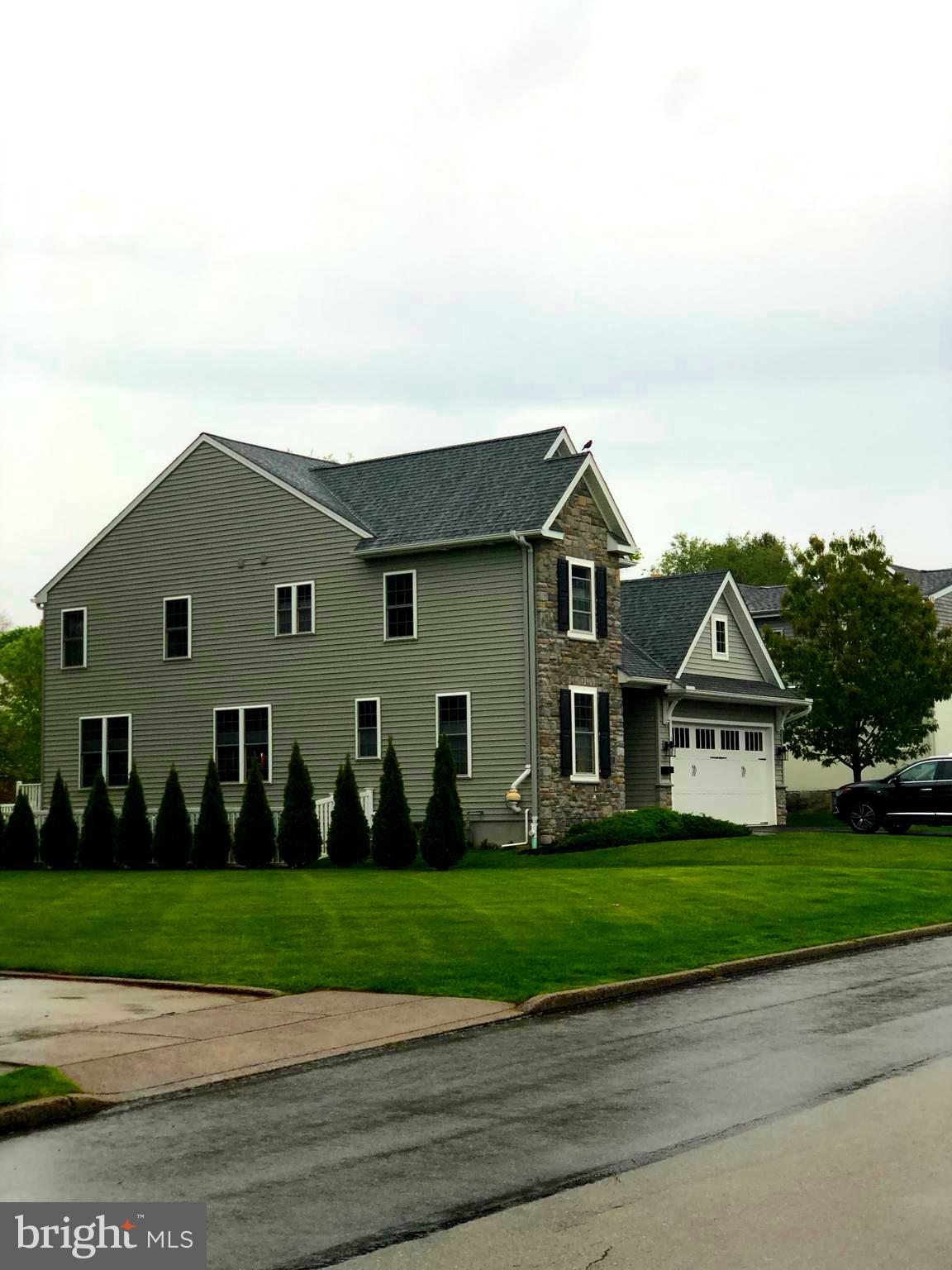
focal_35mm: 52
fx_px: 1907
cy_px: 635
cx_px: 476
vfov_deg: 36.8
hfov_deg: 28.0
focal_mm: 6
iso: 16
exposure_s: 1/60
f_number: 2.4
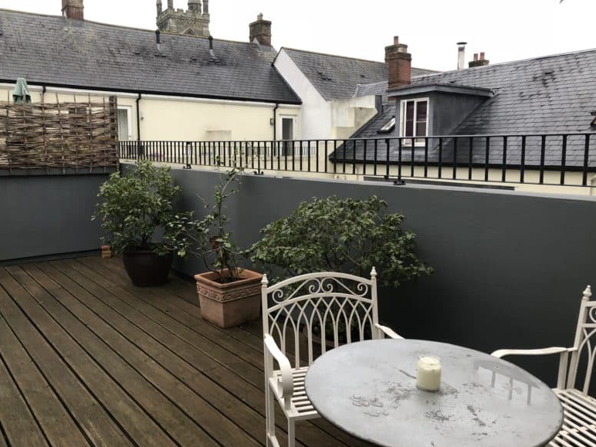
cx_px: 307
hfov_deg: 61.6
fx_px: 499
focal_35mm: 29
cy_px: 218
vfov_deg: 48.2
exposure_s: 1/30
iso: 32
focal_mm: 3.99
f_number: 1.8
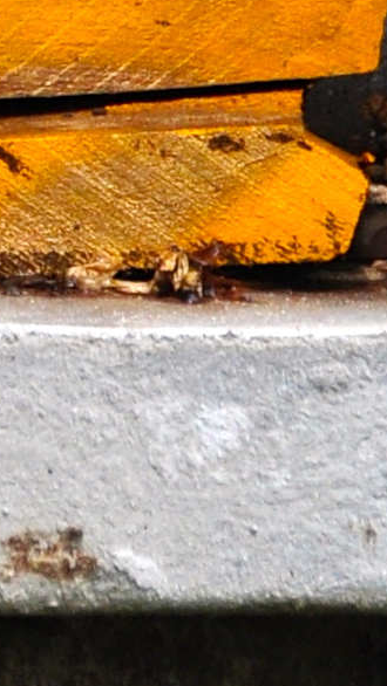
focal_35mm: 616
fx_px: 11228
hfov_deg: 2.0
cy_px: -1208
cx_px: -377
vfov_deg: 3.4
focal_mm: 58
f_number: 6.3
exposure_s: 1/1600
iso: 400
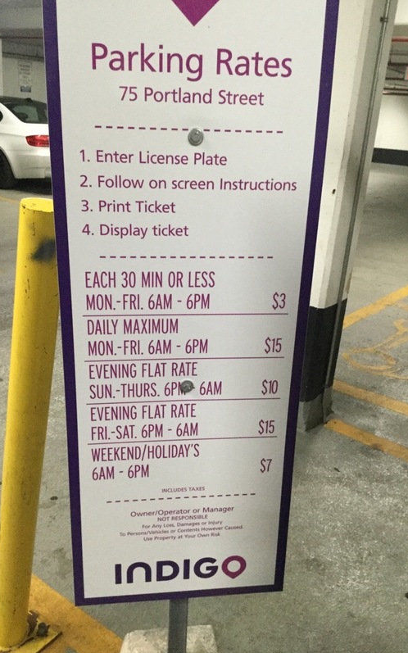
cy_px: 327
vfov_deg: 58.1
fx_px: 587
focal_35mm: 33
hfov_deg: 38.3
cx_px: 199
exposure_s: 1/24
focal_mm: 3.3
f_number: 2.4
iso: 200
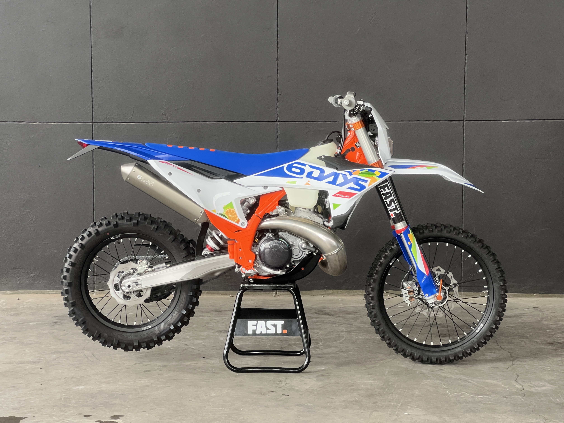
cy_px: 212
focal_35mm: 77
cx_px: 282
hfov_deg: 25.3
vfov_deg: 19.1
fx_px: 1255
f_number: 2.8
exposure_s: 1/60
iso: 200
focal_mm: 9
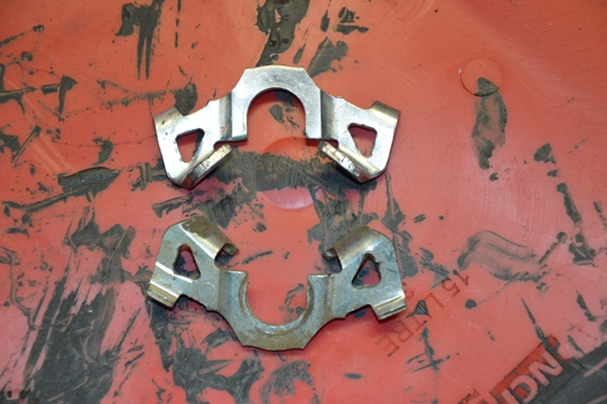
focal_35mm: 138
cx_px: 304
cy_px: 202
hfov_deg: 14.9
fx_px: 2326
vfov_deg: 9.9
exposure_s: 1/60
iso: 1000
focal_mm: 92
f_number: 5.6
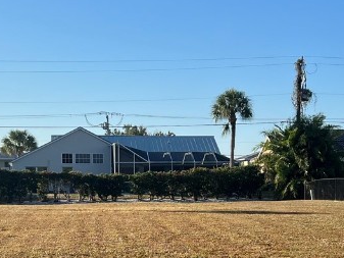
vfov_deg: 18.3
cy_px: 241
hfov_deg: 24.7
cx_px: 151
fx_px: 785
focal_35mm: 79
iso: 50
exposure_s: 1/3968
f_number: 1.5
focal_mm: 5.7
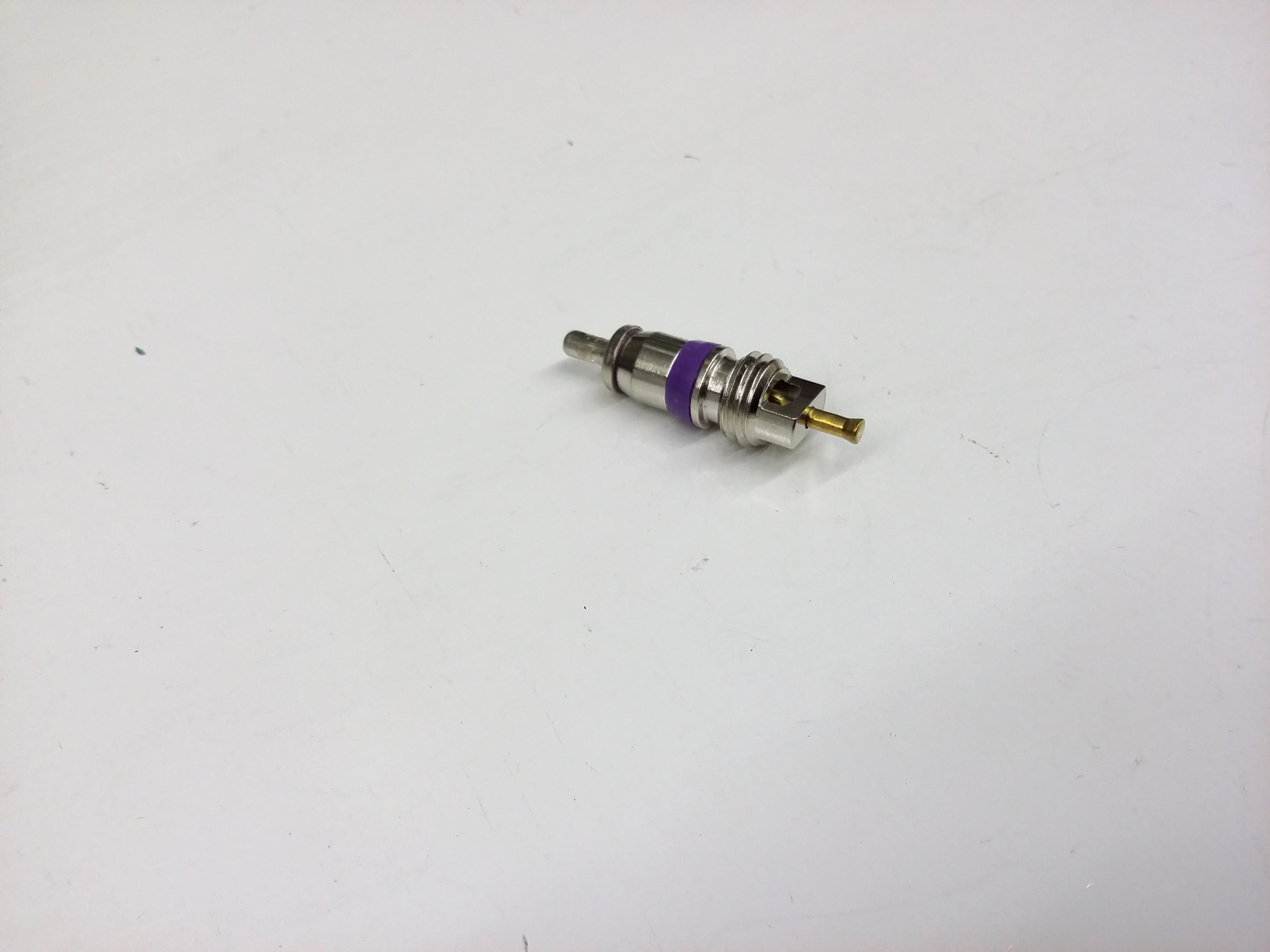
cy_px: 476
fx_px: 1174
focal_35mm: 32
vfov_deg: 44.2
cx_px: 635
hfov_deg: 56.8
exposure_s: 1/24
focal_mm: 3.4
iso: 160
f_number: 2.4
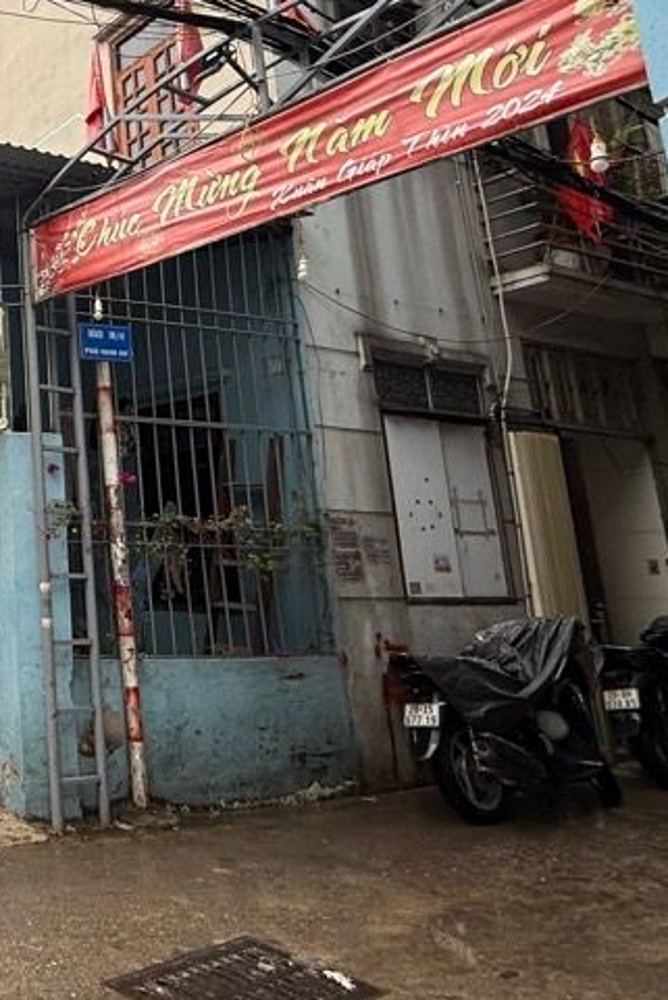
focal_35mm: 31
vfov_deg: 59.5
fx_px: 862
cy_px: 378
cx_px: -227
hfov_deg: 31.3
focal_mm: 2.22
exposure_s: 1/142
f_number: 2.2
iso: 64
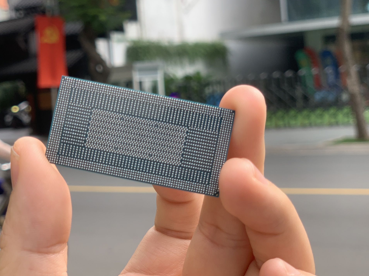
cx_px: 145
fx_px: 746
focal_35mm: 70
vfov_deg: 21.0
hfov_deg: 27.7
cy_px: 125
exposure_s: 1/122
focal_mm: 6
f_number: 2.4
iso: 16
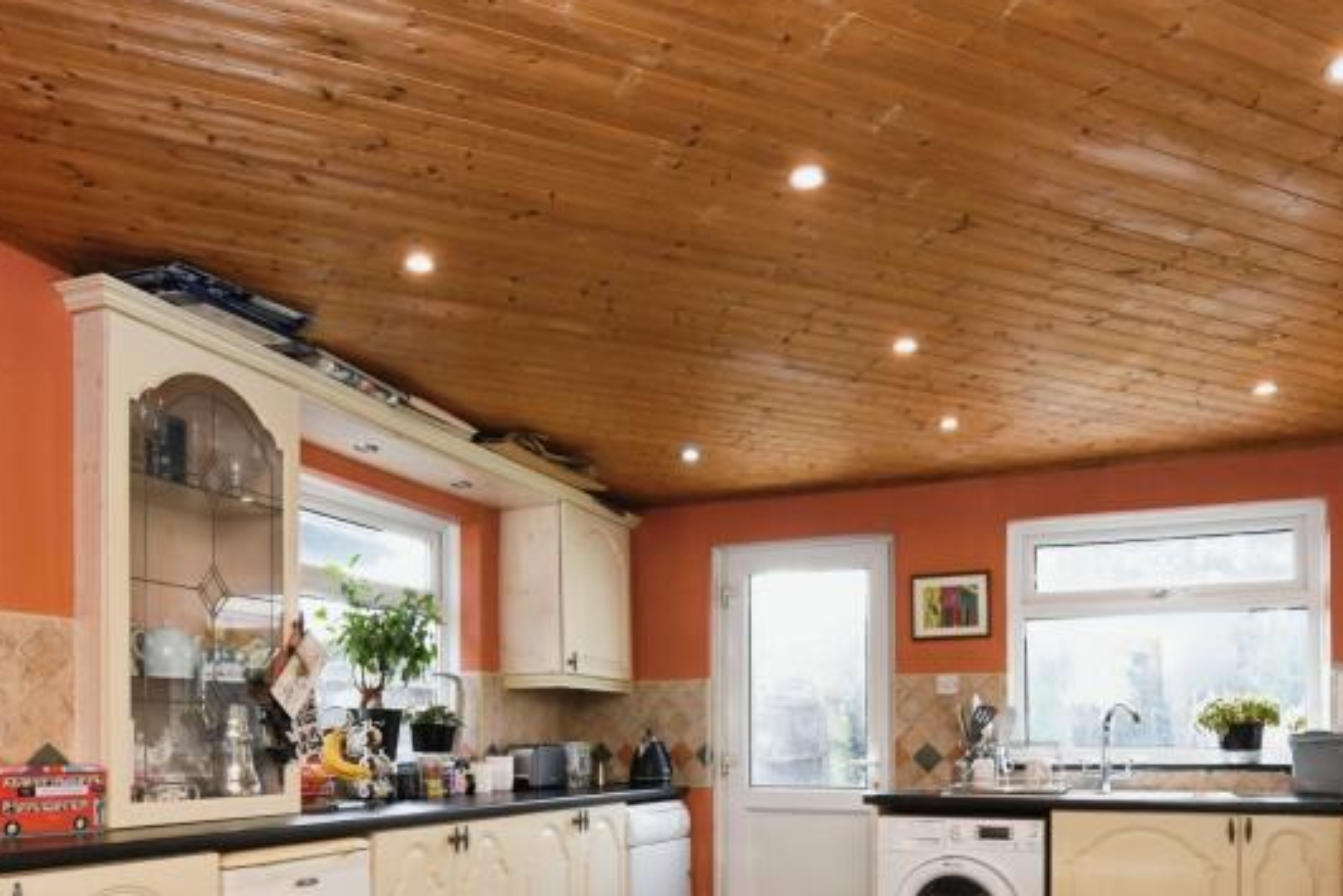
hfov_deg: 67.3
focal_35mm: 27
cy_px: 771
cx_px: 711
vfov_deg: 44.5
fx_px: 1007
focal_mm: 14
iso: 800
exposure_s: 1/60
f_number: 9
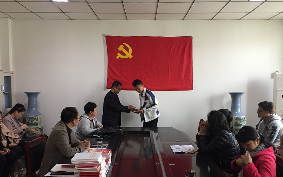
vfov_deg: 40.5
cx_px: 142
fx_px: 239
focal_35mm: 31
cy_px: 101
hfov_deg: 61.2
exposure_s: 1/33
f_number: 2.2
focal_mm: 4.15
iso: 160
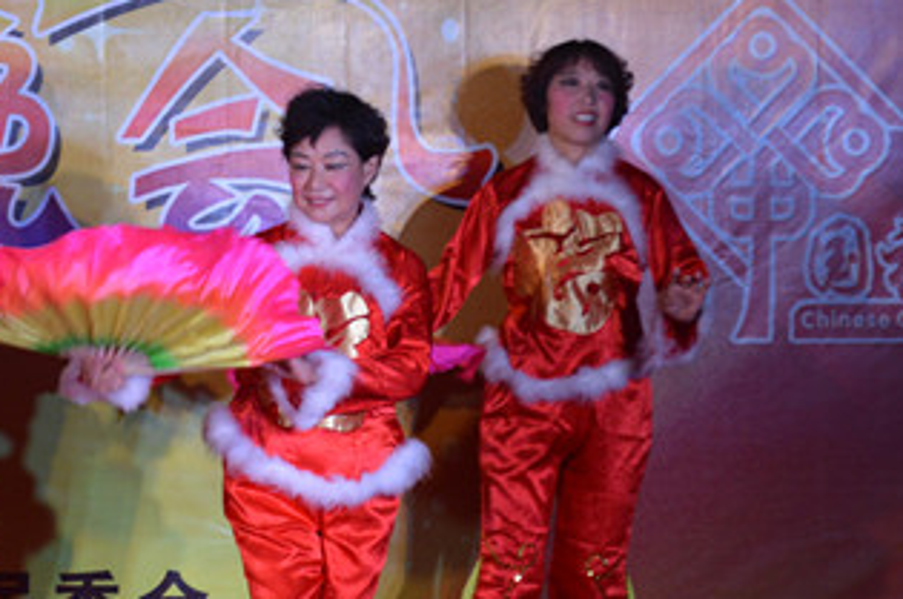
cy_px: 199
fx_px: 5241
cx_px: -89
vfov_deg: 6.5
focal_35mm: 209
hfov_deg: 9.7
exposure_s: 1/100
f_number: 5.6
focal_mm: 55
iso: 400
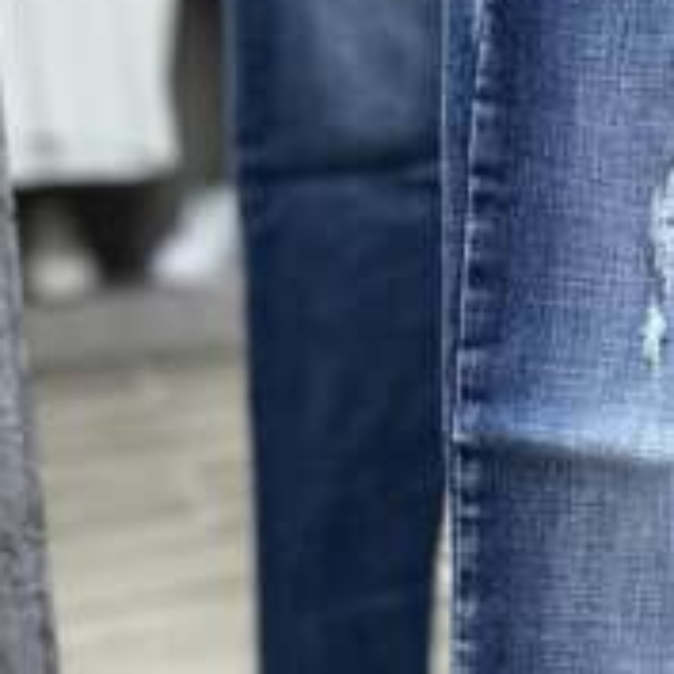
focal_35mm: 104
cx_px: 1043
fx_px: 2291
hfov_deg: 15.3
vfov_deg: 16.7
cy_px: 369
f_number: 1.5
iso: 125
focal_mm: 5.7
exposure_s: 1/60
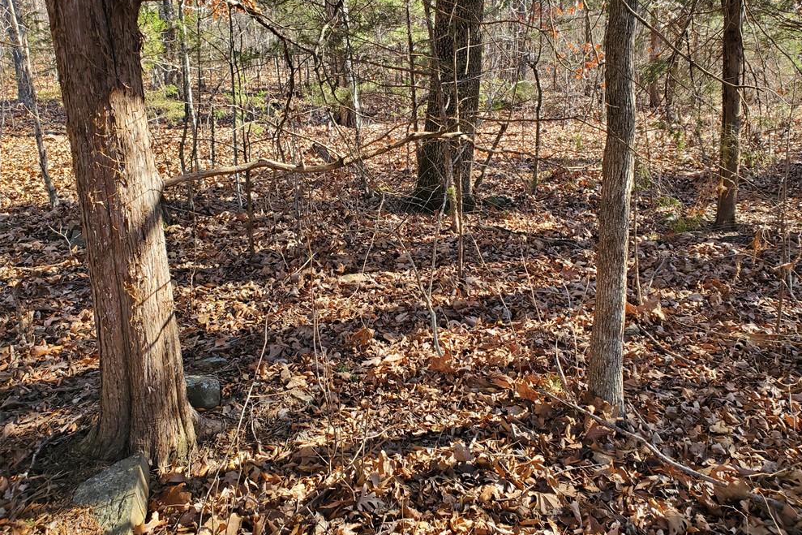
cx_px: 414
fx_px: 624
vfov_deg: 46.3
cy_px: 236
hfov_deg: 65.5
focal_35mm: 28
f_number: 2.4
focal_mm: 4.3
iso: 50
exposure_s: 1/121
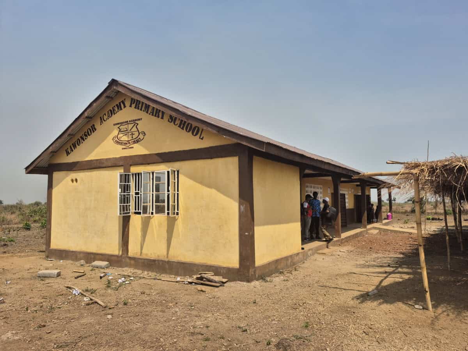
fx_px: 311
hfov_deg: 73.9
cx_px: 234
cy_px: 176
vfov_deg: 58.9
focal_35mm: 23
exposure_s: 1/2256
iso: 25
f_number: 1.8
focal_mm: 5.4
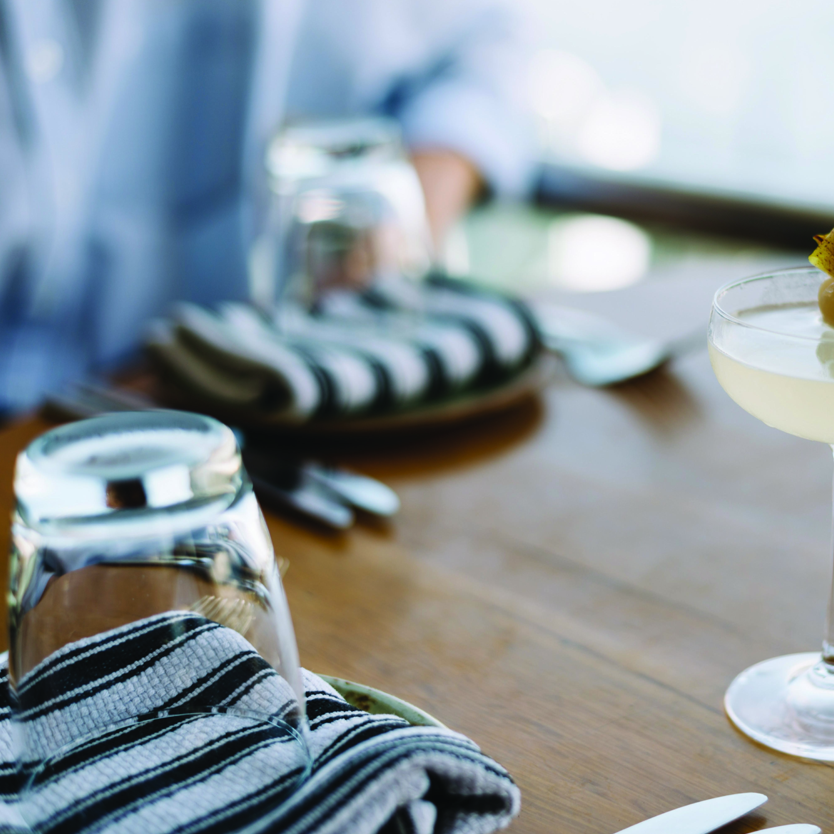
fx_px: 1745
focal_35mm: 64
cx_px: 606
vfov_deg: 26.9
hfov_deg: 26.6
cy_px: 417
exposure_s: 1/1000
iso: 100
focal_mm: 50
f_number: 2.2
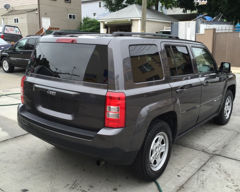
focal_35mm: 36
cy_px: 85
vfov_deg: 41.1
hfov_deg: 50.3
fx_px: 256
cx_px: 127
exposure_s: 1/133
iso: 32
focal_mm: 4.15
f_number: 2.2
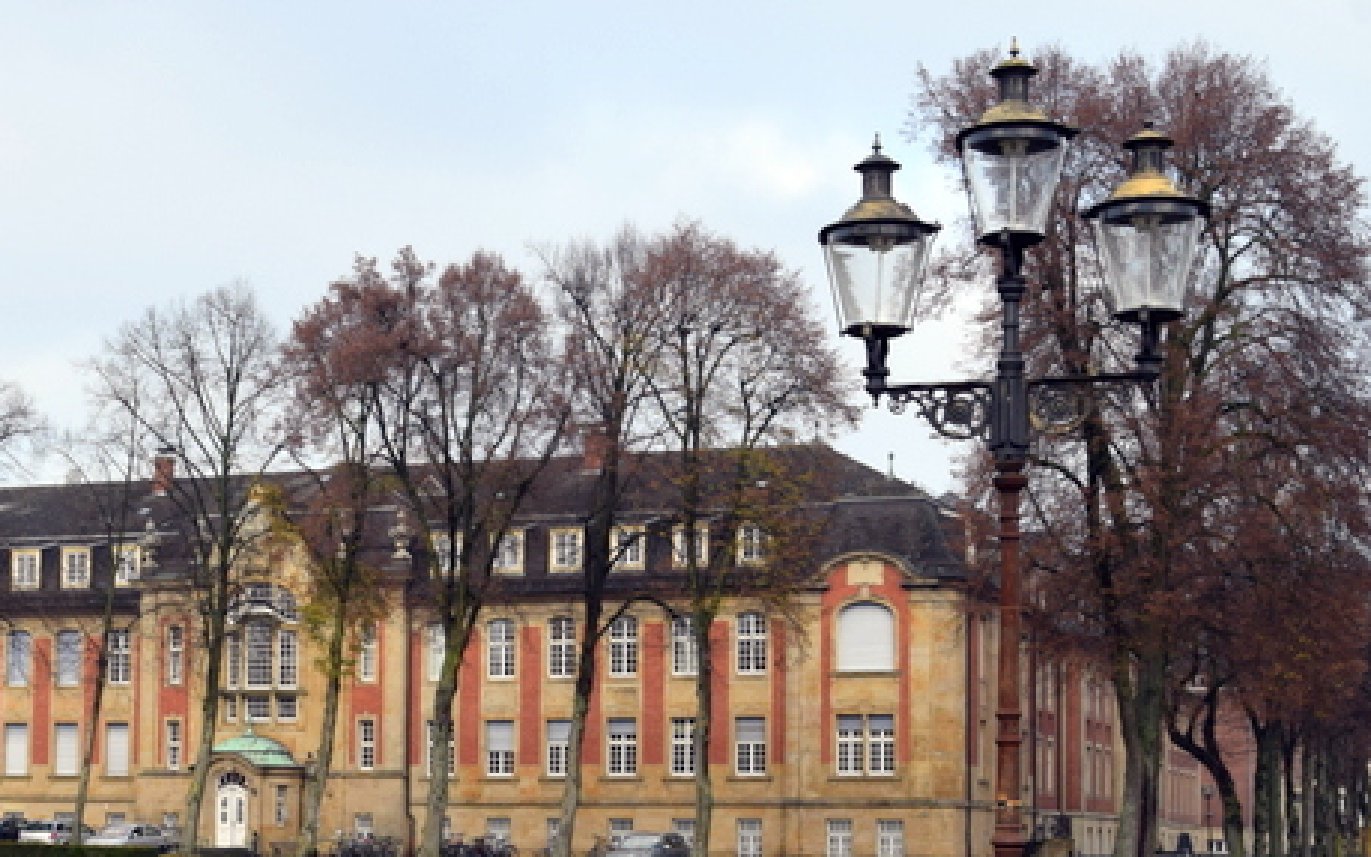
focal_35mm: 64
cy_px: 705
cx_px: 535
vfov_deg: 20.1
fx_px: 2392
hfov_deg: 31.9
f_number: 10
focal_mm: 24
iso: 400
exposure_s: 1/250
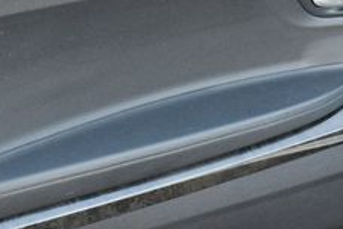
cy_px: 94
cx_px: 253
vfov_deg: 13.4
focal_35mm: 102
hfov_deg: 19.9
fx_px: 972
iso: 800
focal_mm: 18
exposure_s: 1/250
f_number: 3.5
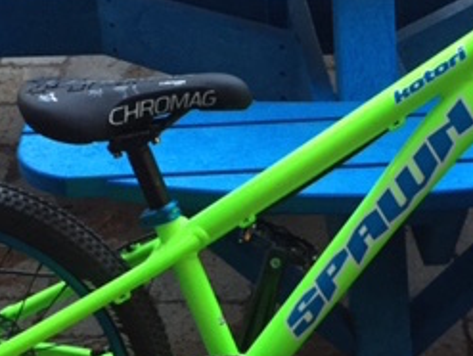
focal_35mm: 75
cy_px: 289
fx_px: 1026
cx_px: 303
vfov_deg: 19.5
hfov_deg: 25.9
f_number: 2.2
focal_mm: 4.15
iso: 250
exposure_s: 1/20
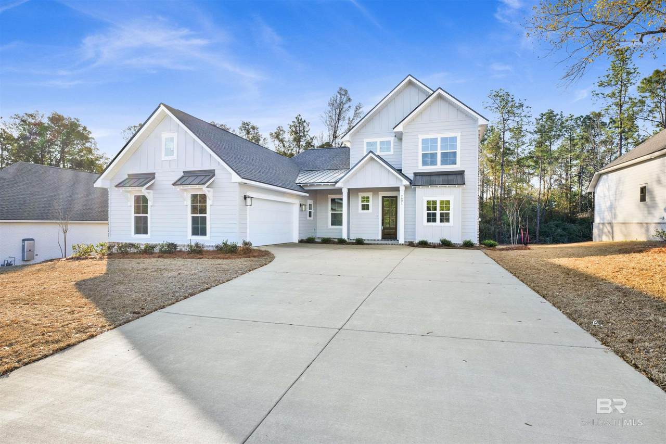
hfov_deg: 91.6
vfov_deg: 68.9
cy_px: 222
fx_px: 324
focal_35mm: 18
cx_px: 333
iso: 400
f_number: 11
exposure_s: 1/200
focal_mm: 17.5
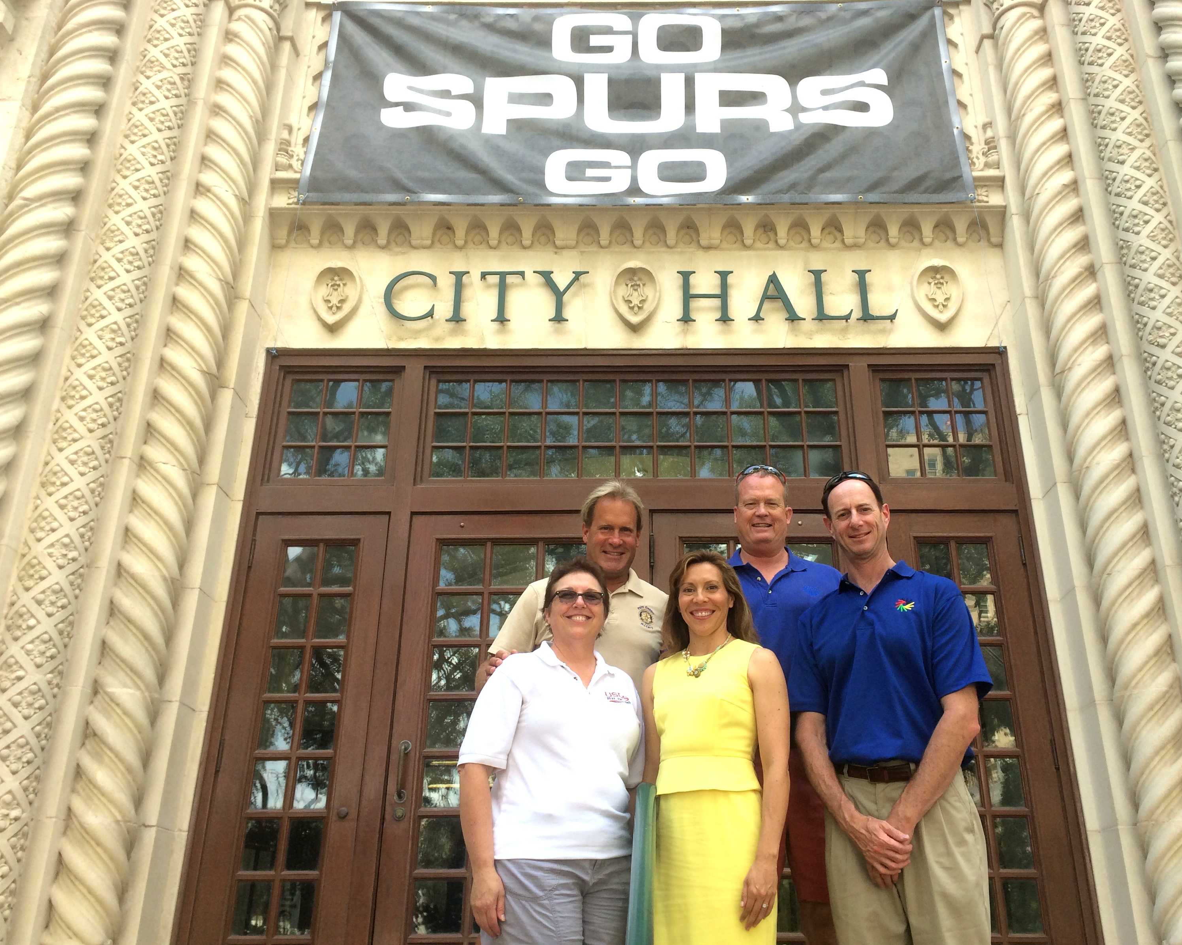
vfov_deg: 45.8
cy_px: 471
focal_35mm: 32
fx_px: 1119
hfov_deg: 55.6
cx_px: 639
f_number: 2.2
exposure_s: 1/198
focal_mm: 4.12
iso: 32
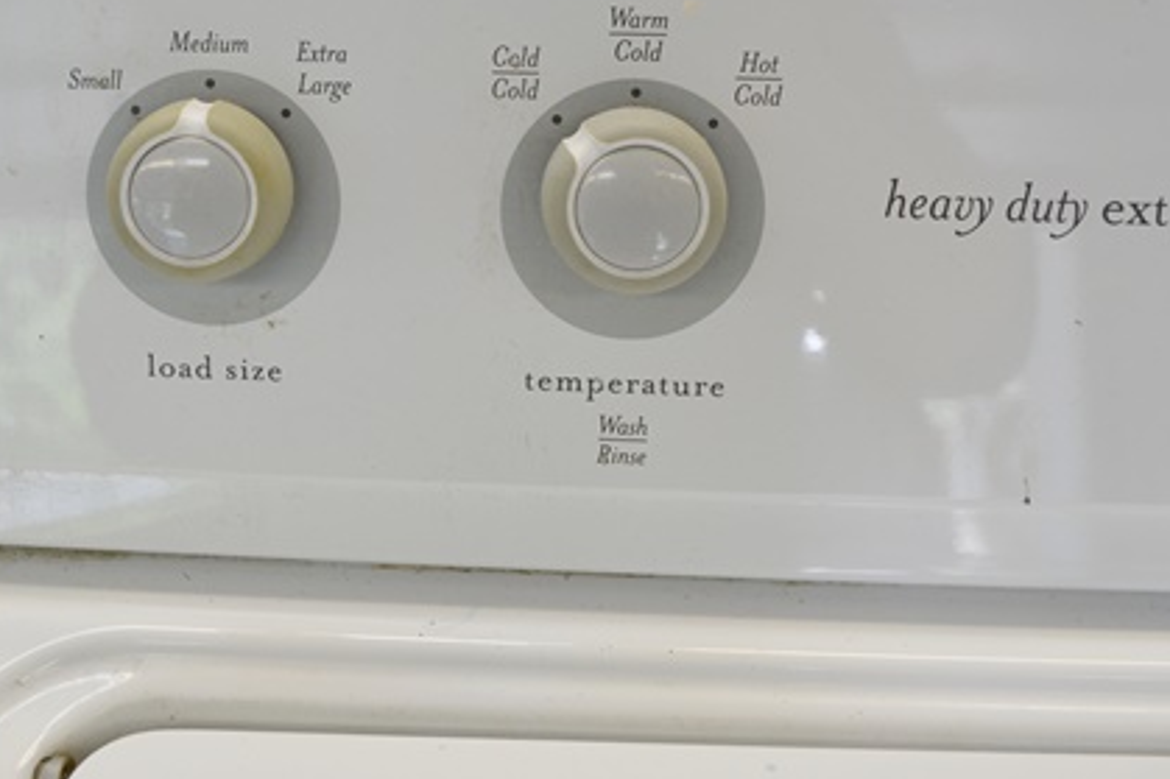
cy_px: 246
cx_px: 450
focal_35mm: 43
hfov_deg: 45.1
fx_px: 1397
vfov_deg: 30.9
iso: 400
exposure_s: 1/100
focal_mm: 20
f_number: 5
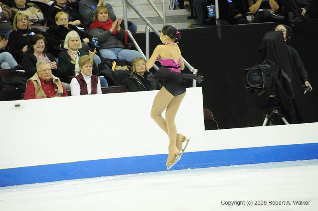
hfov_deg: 6.9
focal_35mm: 300
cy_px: 106
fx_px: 2646
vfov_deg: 4.6
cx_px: 159
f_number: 5.6
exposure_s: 1/400
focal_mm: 200
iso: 3200
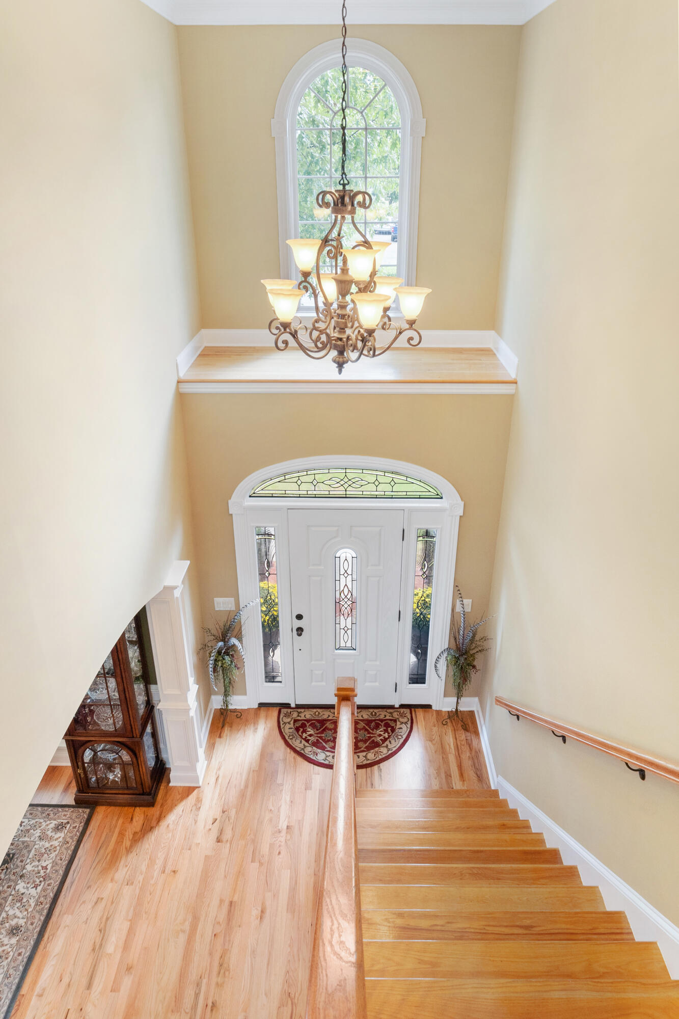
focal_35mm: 24
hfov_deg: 53.1
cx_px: 340
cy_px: 510
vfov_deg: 73.7
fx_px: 679
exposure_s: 1/6
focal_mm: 16
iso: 250
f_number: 9
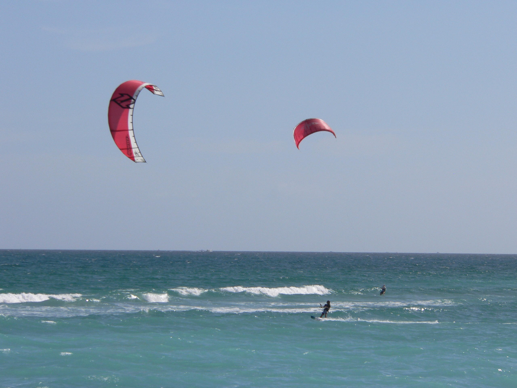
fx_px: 3136
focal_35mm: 210
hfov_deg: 9.4
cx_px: 258
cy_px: 194
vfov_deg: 7.1
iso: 80
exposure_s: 1/800
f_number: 5.6
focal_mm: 35
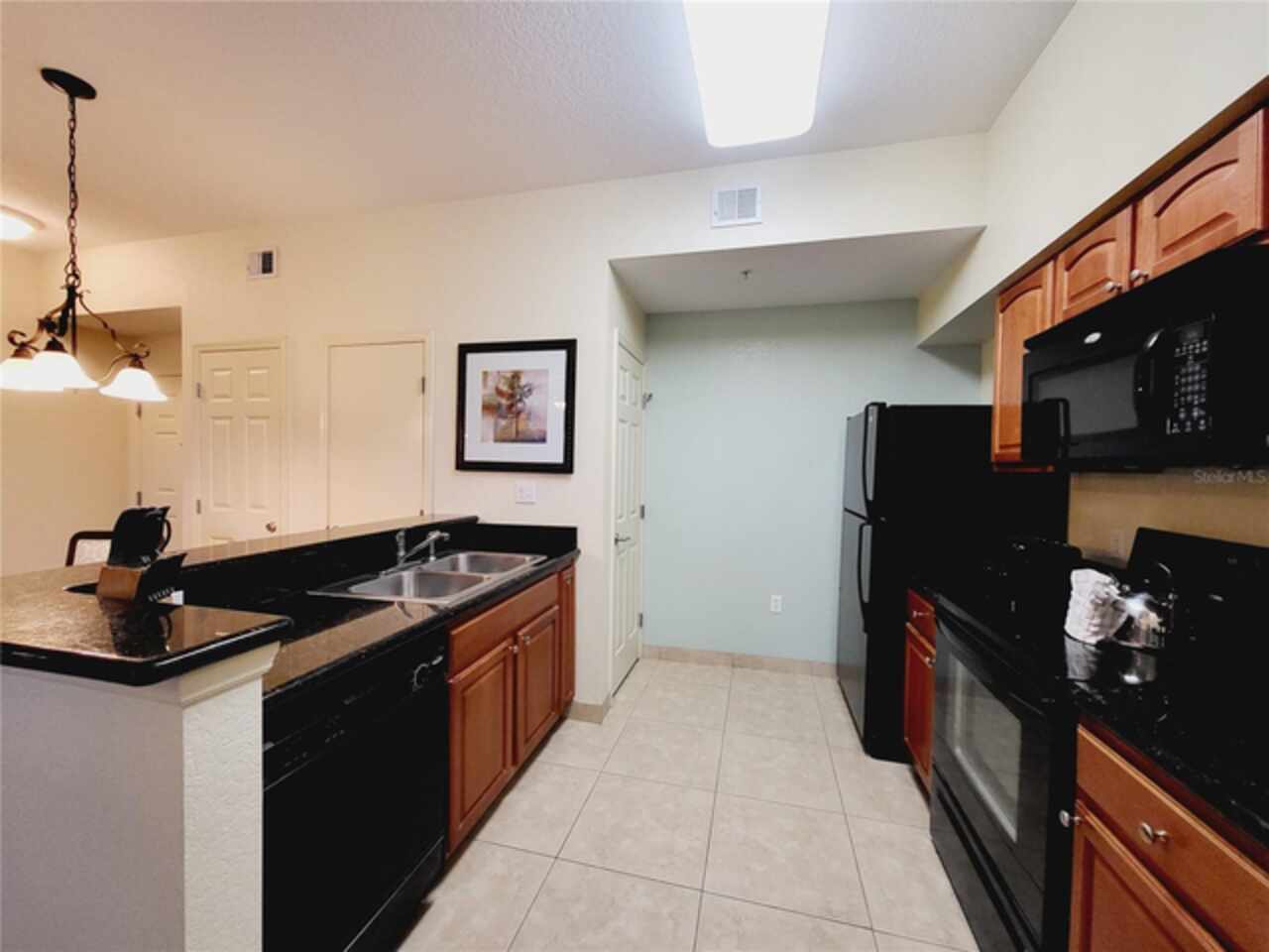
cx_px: 634
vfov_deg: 89.9
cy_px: 476
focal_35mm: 13
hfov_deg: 106.2
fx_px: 477
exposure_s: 1/60
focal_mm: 1.74
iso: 250
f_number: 2.2
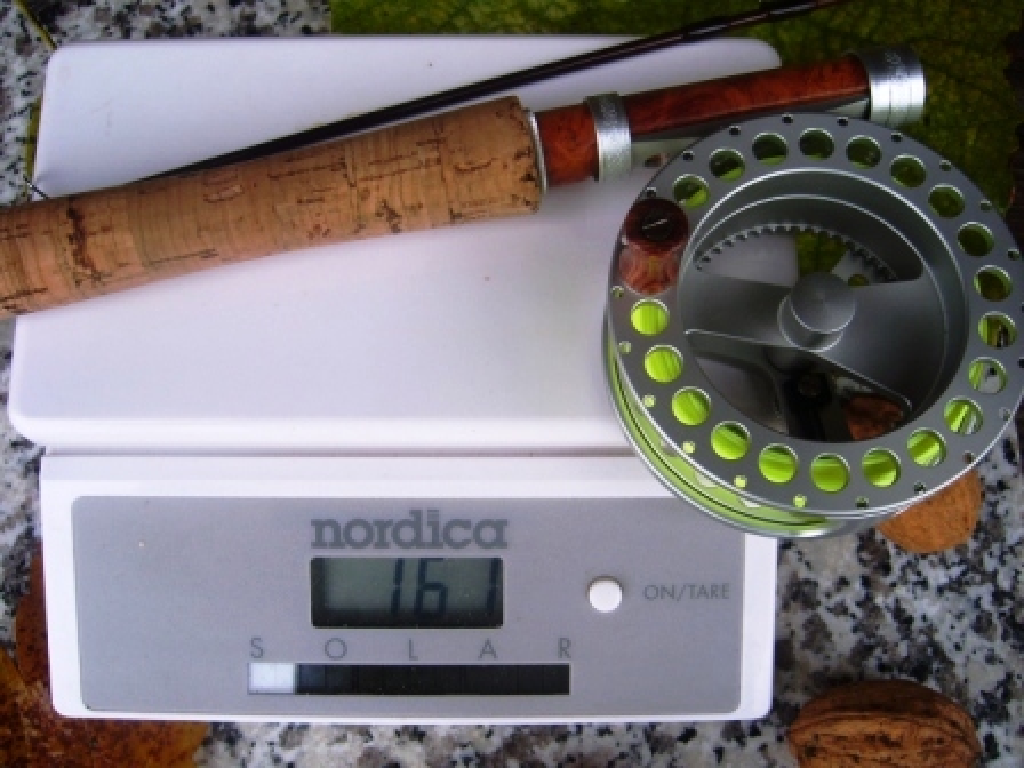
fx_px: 1035
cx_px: 512
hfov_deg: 52.6
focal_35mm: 35
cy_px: 384
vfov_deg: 40.7
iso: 50
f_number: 2.8
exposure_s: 1/180
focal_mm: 5.8
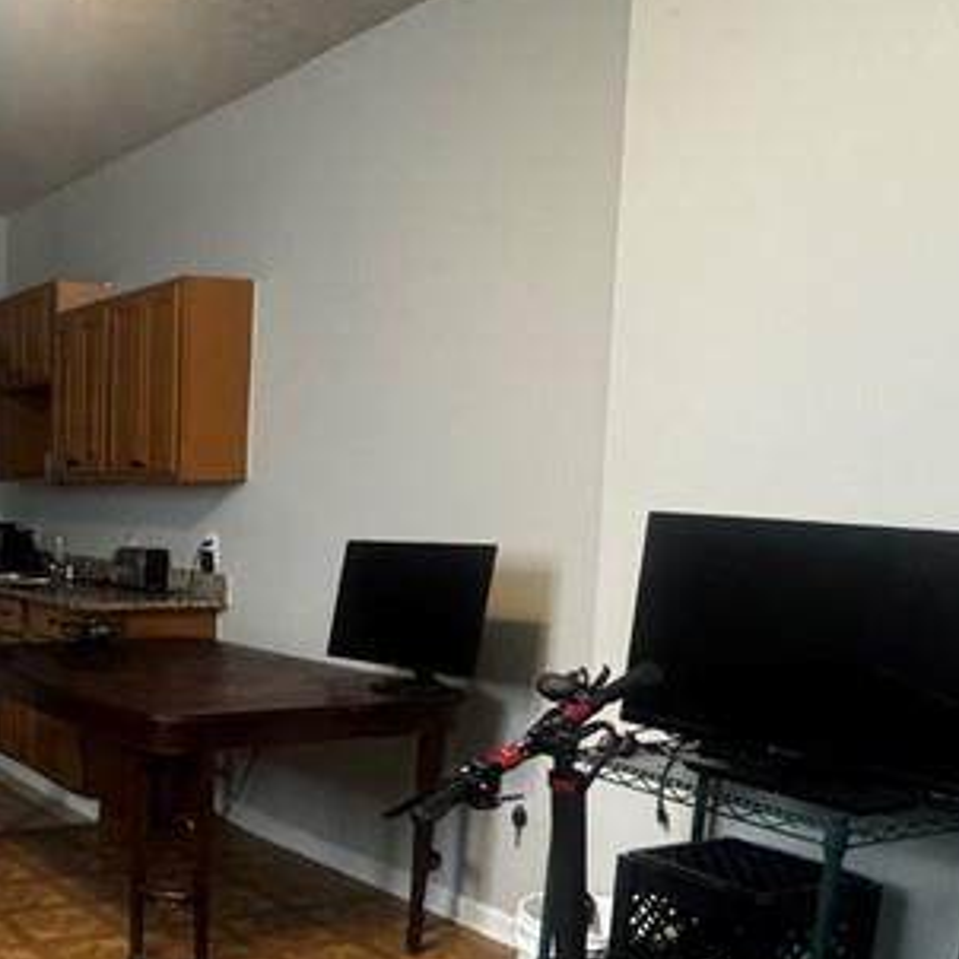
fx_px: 1316
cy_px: 689
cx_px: -6
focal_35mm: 42
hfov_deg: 36.0
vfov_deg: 39.2
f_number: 2.2
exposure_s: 1/60
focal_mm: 2.22
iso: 500
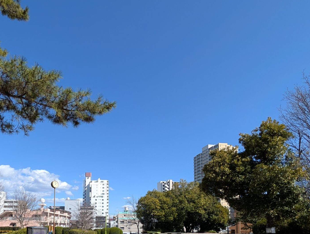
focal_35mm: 22
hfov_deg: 74.6
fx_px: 197
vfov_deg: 53.8
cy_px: 209
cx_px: 112
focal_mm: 2.02
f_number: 1.7
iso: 50
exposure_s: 1/3077
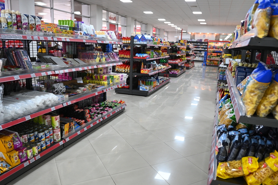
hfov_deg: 65.4
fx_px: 216
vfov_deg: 46.3
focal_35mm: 28
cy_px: 98
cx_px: 150
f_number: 2.8
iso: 1600
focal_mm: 24
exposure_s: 1/320
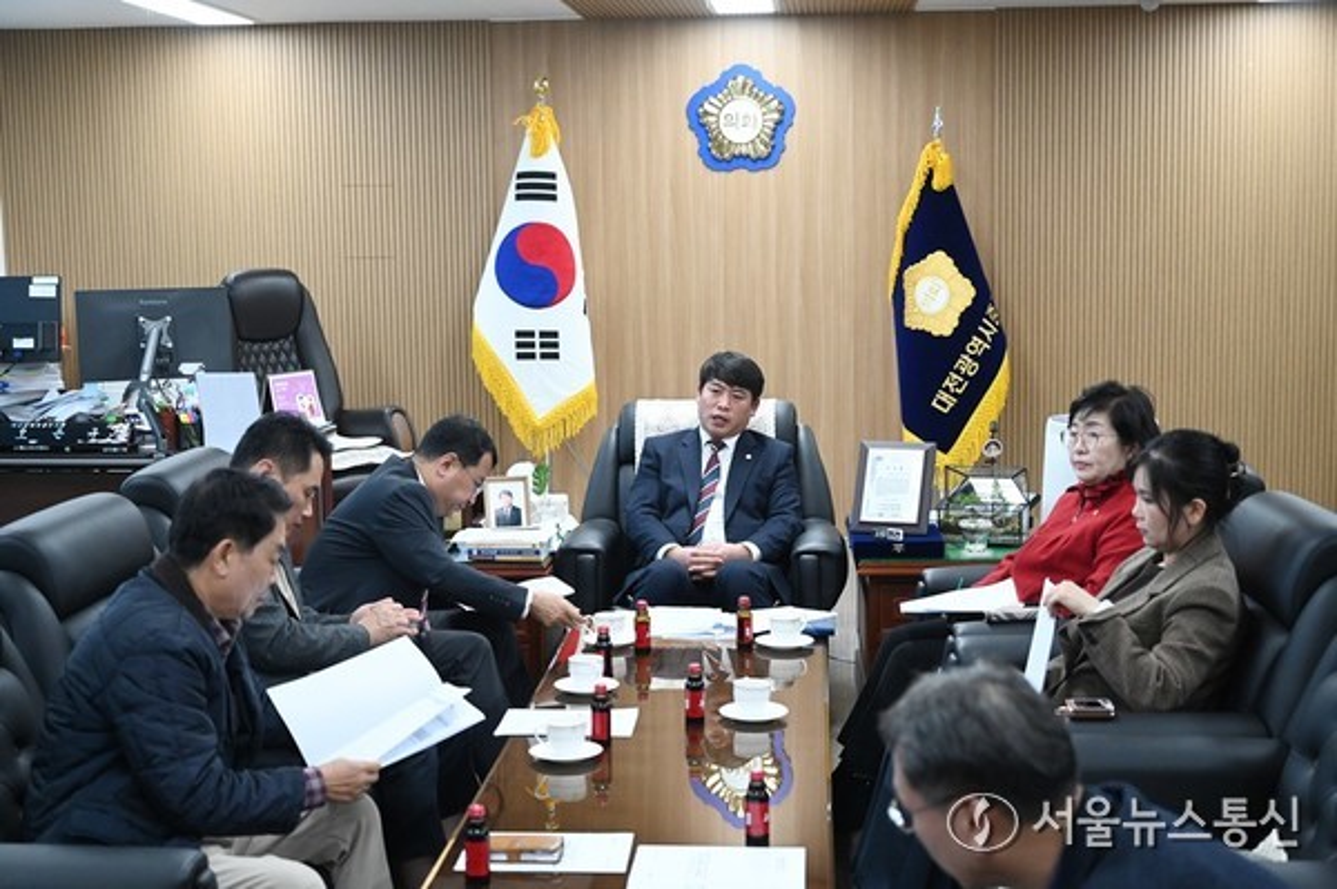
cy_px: 444
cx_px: 668
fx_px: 1892
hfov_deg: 38.9
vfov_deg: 26.4
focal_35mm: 51
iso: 4000
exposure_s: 1/500
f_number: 4
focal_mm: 51
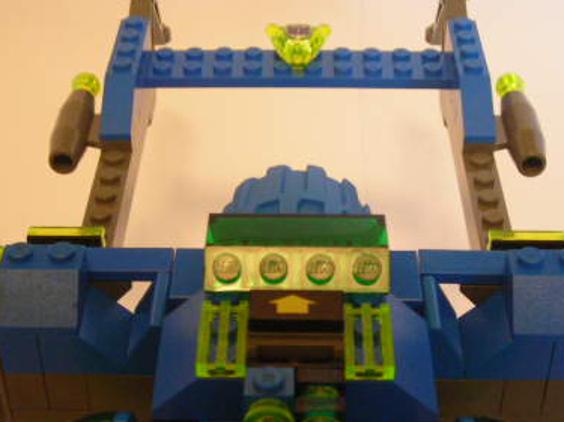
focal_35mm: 70
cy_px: 261
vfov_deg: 21.0
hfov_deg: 27.8
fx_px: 1140
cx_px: 286
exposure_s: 1/4.1
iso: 194
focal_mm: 6.8
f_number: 3.3
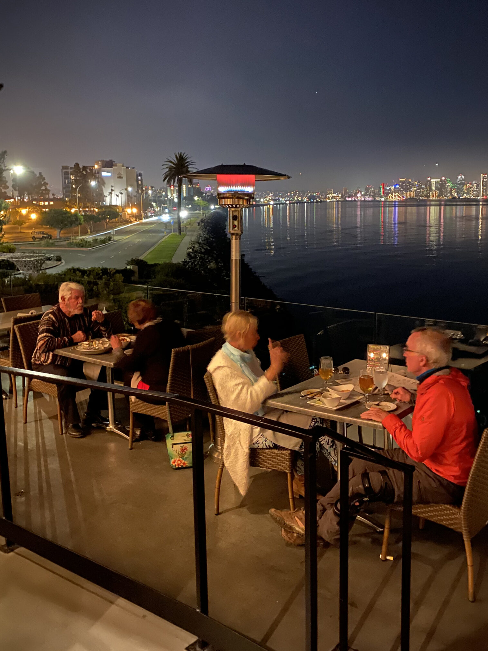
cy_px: 289
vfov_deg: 55.2
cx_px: 250
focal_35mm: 33
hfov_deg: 42.9
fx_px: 620
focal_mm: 4.25
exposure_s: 1/4
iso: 1000
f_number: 1.8
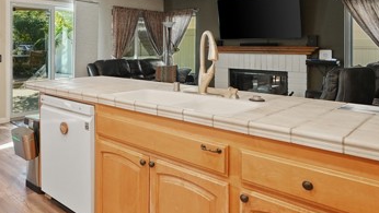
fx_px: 312
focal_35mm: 31
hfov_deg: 58.7
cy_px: 52
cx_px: 87
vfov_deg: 36.9
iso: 640
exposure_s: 1/15
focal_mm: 16
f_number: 4
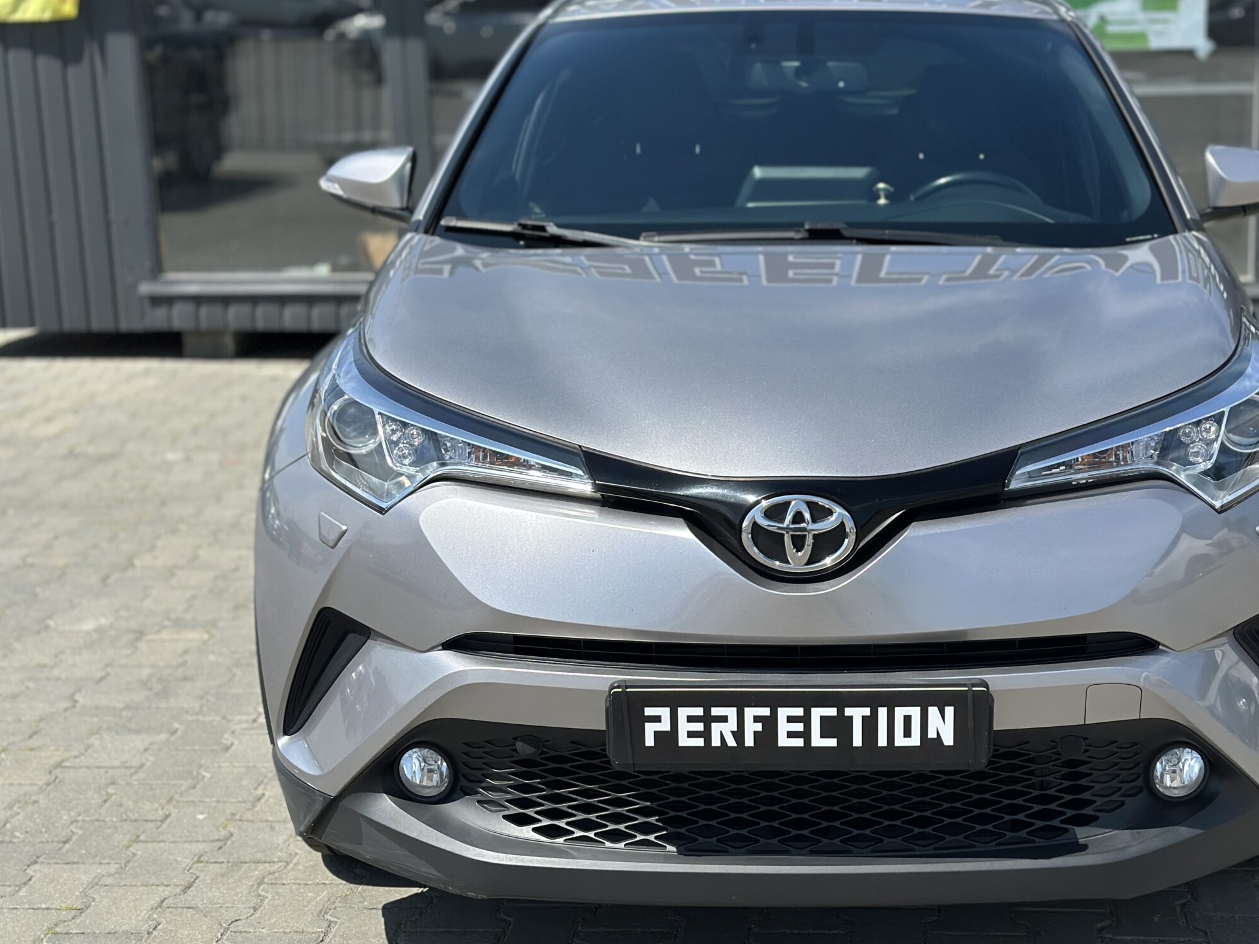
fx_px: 2255
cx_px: 791
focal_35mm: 62
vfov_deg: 23.6
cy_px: 463
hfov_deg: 31.1
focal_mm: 6.86
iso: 100
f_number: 1.78
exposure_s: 1/5882
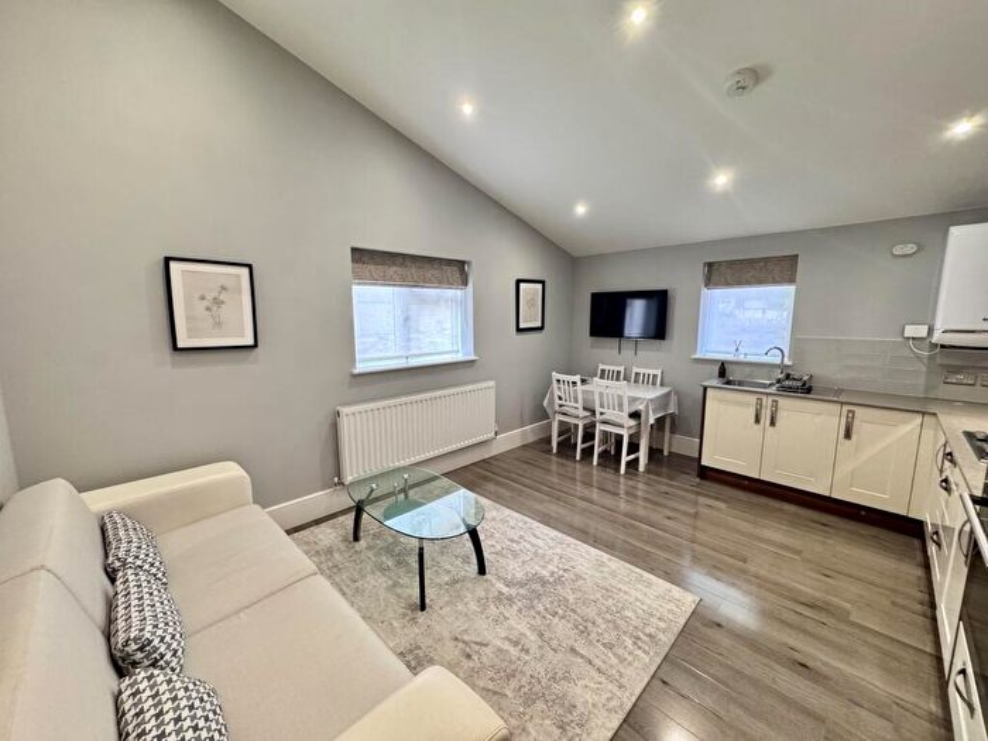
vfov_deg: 85.7
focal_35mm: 14
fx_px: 400
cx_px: 494
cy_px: 370
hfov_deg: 102.1
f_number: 2.2
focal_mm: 2.22
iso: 400
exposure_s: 1/60
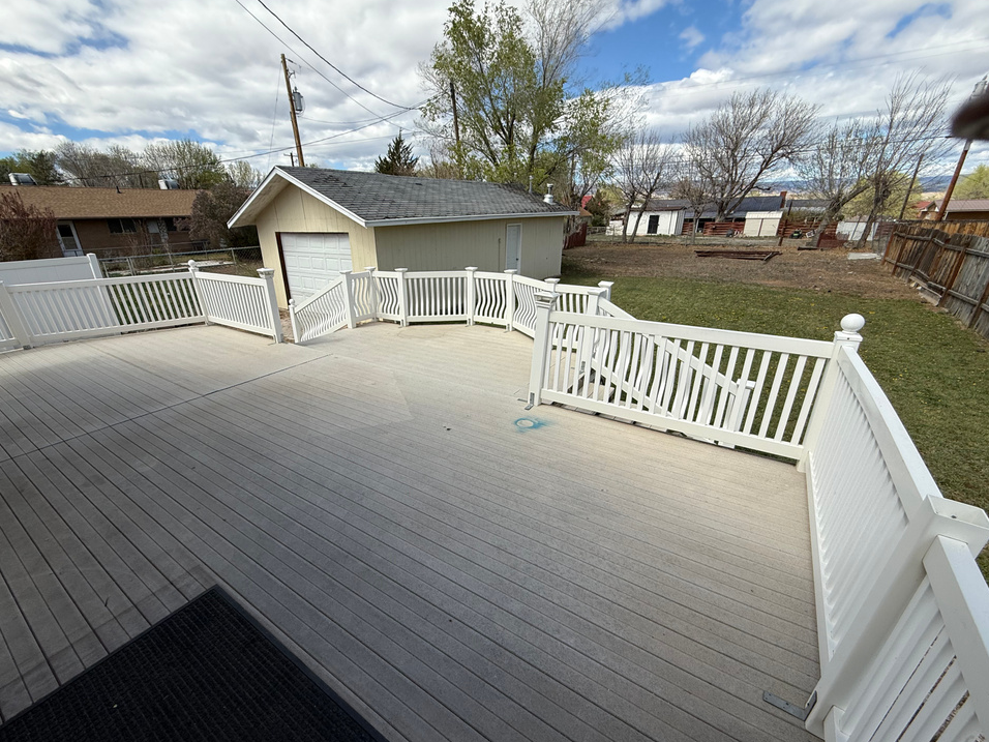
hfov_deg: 98.0
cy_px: 390
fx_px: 429
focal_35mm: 15
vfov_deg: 81.7
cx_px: 463
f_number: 2.2
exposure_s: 1/2237
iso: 50
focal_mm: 2.22
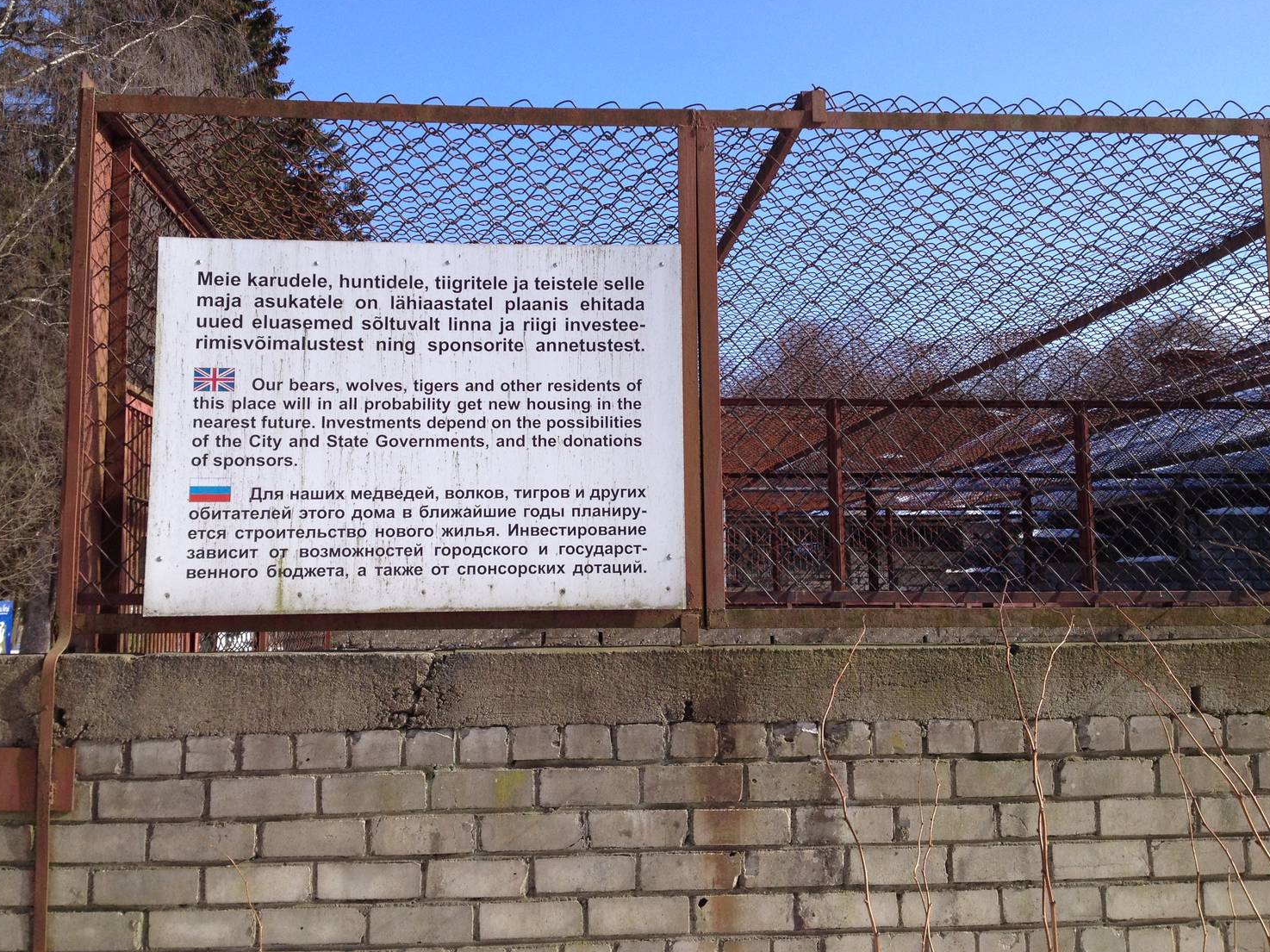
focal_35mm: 38
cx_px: 586
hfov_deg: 48.9
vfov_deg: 37.7
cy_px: 442
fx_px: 1394
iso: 50
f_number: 2.4
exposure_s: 1/1104
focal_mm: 4.28
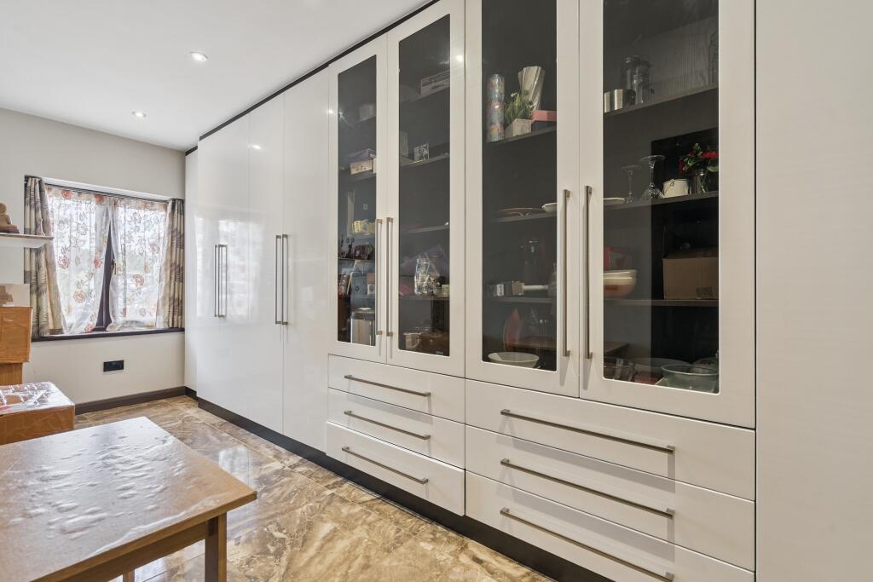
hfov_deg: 96.7
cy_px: 291
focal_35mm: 16
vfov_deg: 73.8
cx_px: 436
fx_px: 388
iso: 500
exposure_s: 1/15
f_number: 7.1
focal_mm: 16
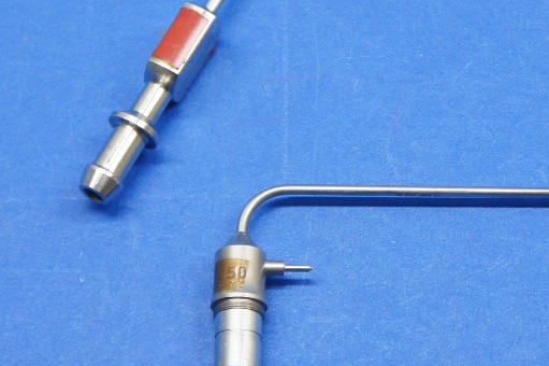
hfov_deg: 14.1
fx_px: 2218
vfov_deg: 9.4
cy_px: 208
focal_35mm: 146
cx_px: 361
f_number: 4.5
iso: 250
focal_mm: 31
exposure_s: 1/50
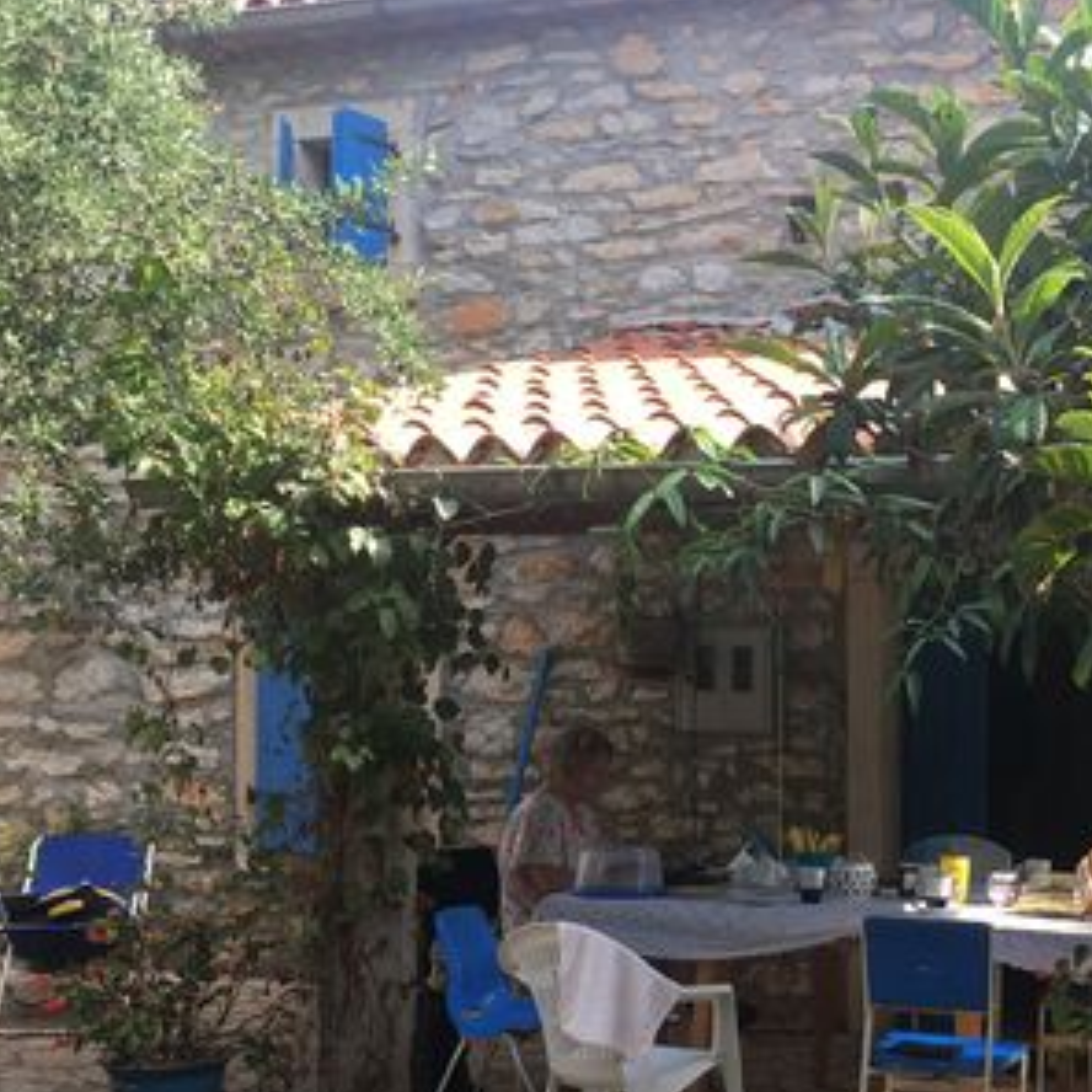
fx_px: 1856
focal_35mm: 52
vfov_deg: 32.6
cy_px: 708
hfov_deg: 31.7
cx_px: 919
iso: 25
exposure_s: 1/275
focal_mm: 4.15
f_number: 2.2
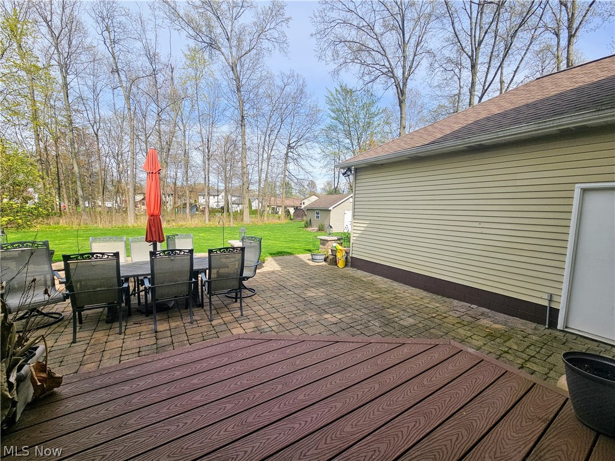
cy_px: 230
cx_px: 308
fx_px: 231
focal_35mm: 13
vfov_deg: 89.9
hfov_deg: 106.2
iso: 50
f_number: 2.2
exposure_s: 1/1248
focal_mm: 2.2
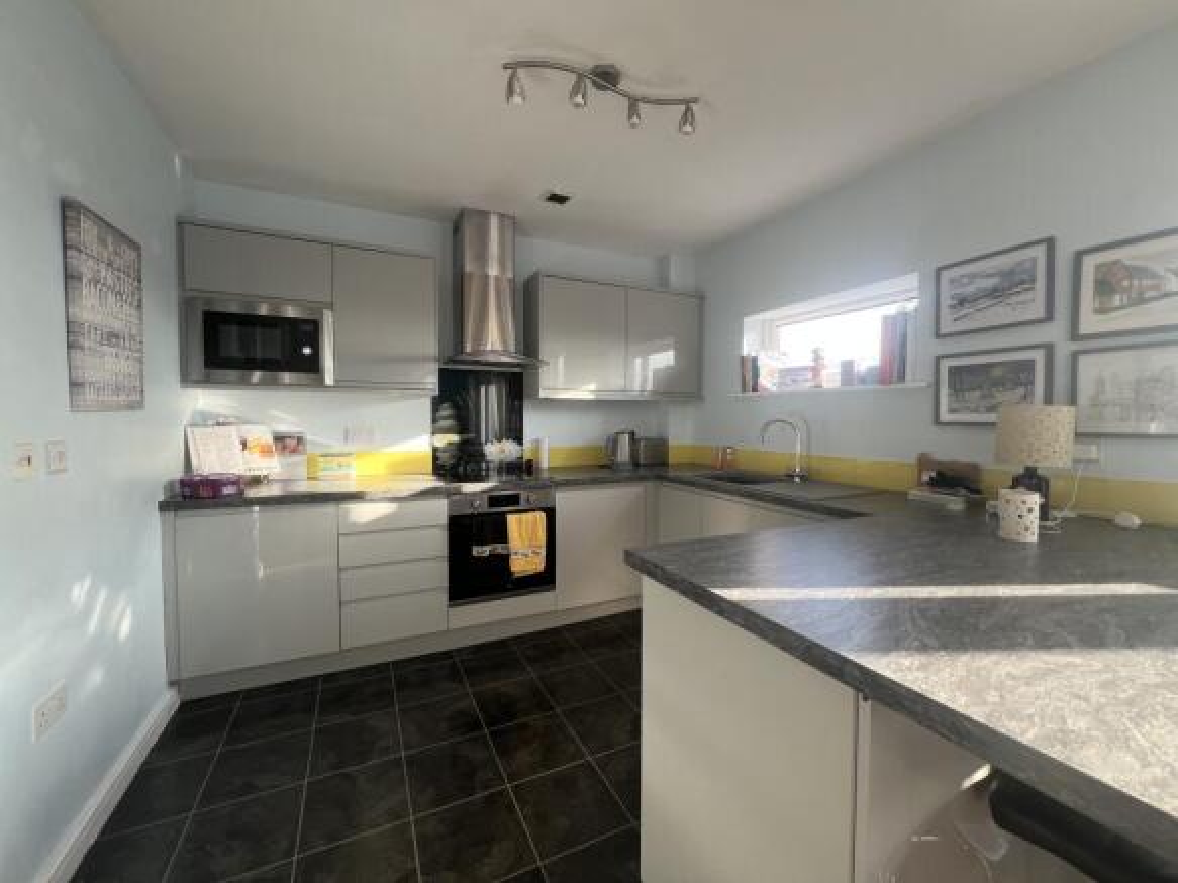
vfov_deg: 89.9
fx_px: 442
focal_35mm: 13
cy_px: 442
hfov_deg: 106.2
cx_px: 589
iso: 50
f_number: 1.8
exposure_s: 1/99
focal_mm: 1.57
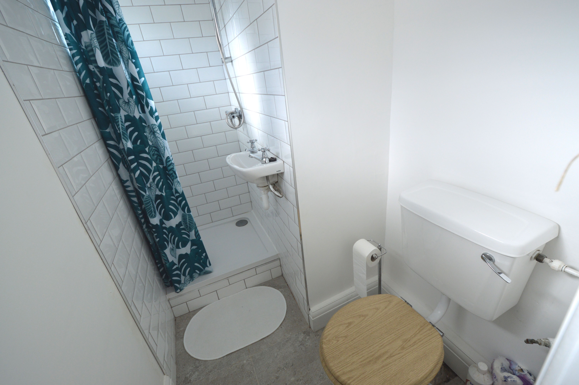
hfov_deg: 100.4
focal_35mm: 15
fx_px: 241
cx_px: 290
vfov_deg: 77.2
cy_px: 192
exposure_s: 1/80
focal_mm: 10
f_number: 4.5
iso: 400
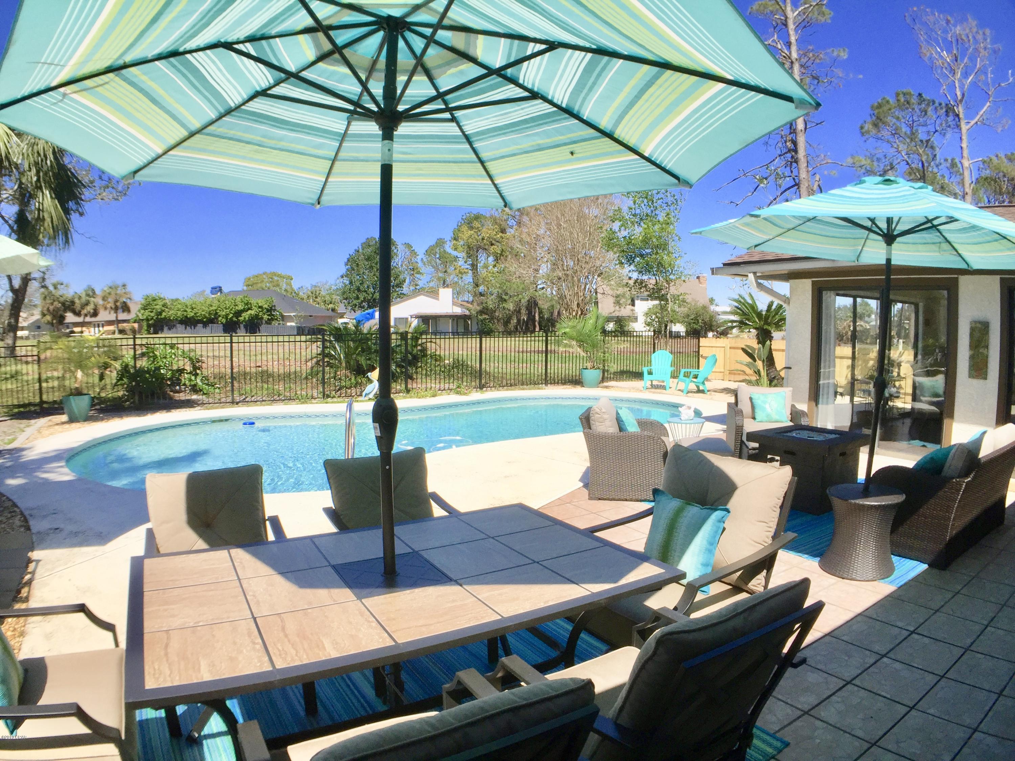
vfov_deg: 48.2
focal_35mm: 29
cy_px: 380
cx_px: 508
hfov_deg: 61.7
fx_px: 850
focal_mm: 4.15
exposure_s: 1/2475
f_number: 2.2
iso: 32
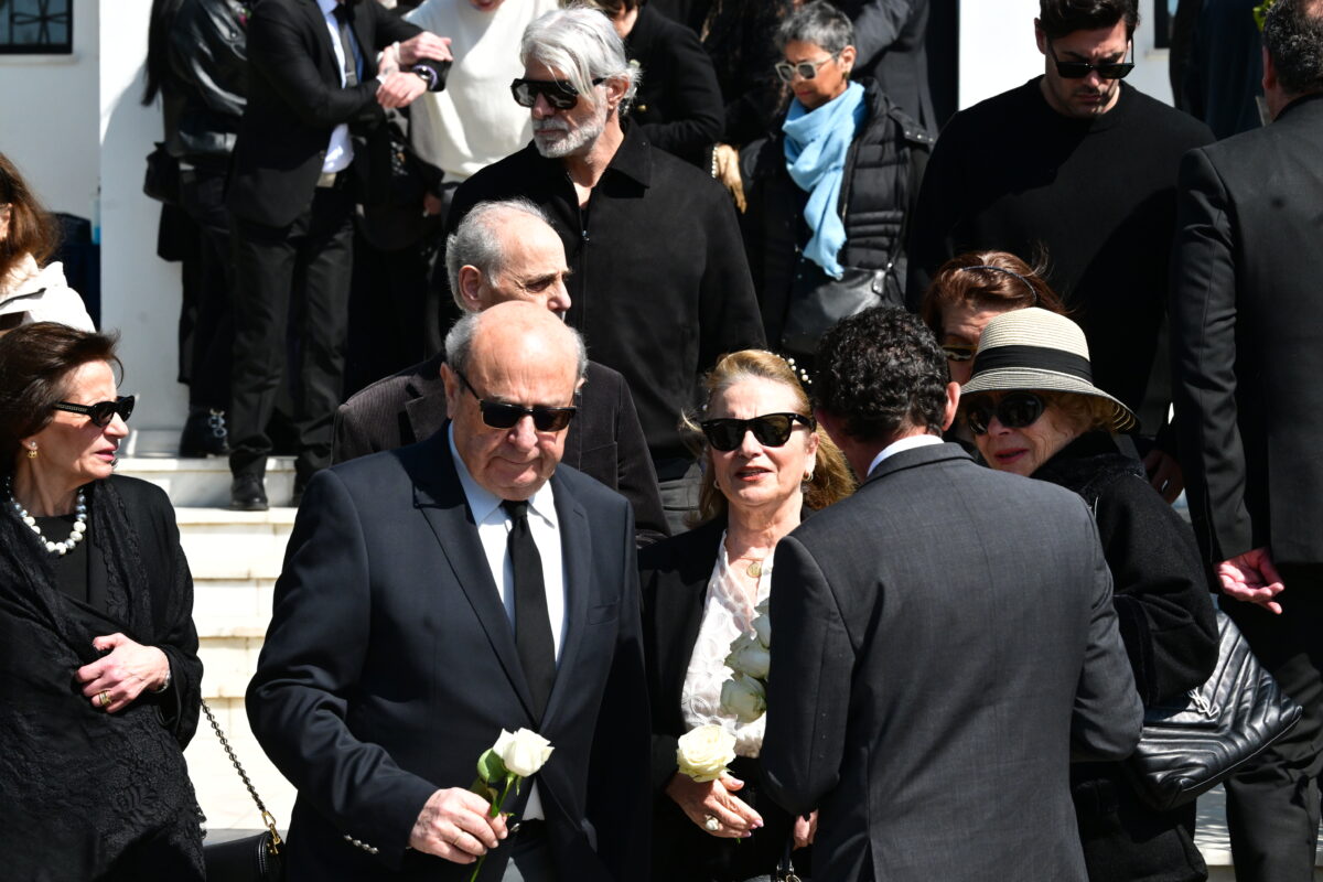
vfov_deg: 13.0
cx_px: 662
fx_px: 3858
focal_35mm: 105
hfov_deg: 19.5
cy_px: 441
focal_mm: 105
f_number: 9
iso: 2000
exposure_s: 1/3200
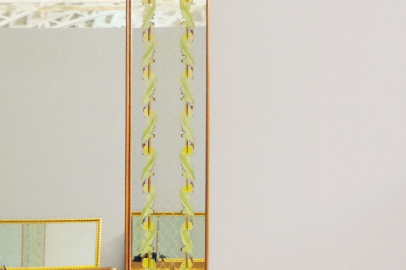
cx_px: 4
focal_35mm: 104
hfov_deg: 19.1
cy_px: 175
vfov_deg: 13.2
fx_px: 1173
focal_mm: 24.38
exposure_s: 1/30
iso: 1600
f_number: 4
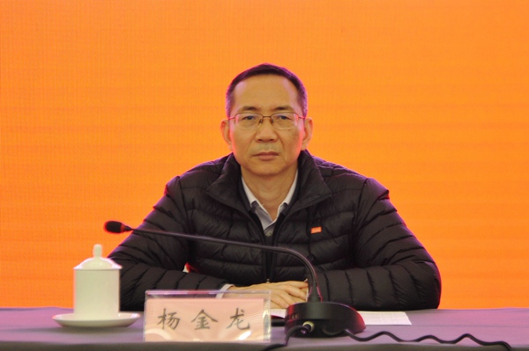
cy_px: 176
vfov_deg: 24.2
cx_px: 264
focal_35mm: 56
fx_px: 822
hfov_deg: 35.7
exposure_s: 1/100
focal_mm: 56
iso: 1400
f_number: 2.8
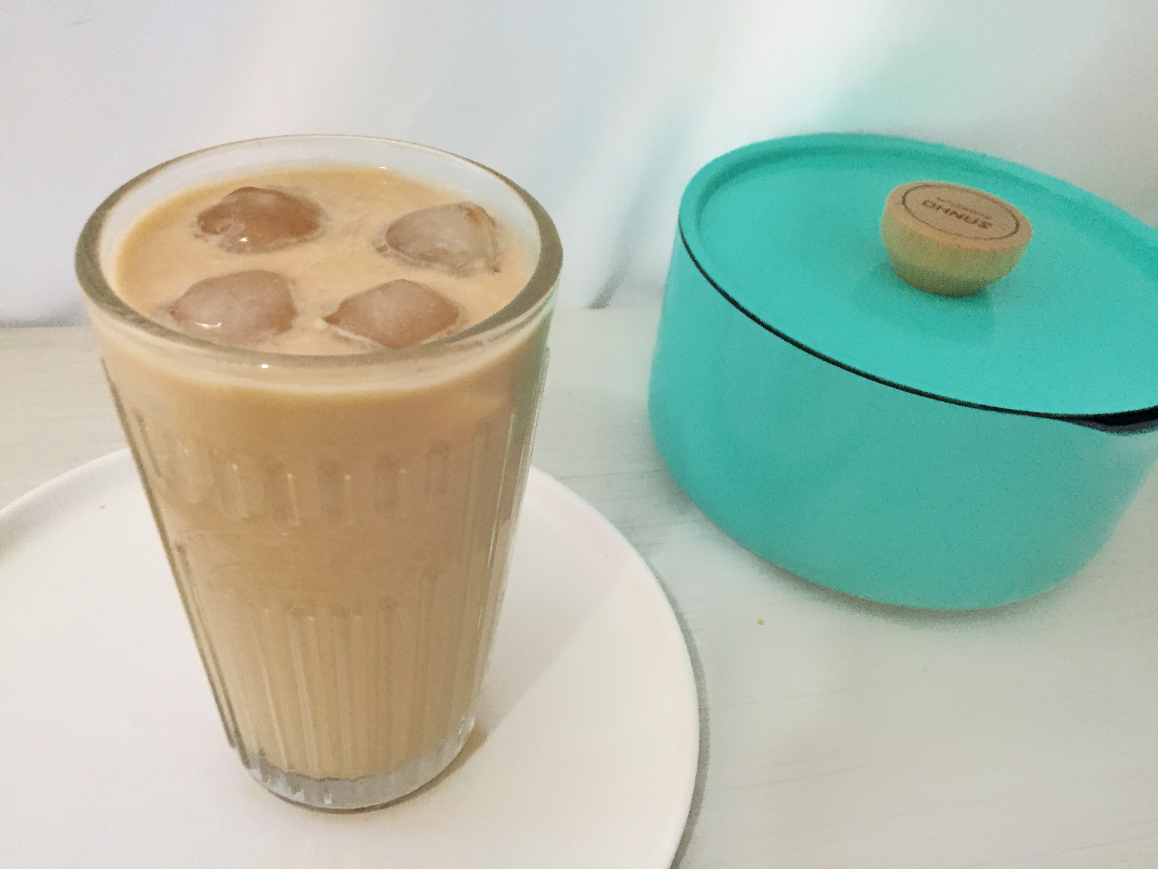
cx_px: 579
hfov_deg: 61.7
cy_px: 434
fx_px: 970
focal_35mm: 29
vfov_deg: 48.2
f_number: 2.2
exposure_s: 1/33
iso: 250
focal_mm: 4.15
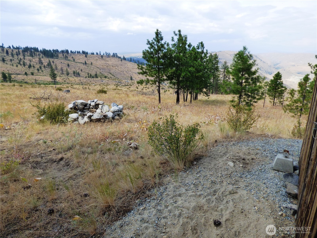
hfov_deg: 81.7
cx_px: 158
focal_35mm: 20
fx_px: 183
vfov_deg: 66.0
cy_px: 119
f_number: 2.8
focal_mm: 3.58
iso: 160
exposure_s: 1/1600
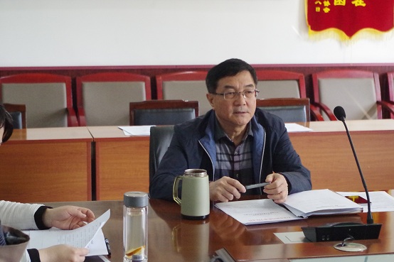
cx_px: 197
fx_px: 897
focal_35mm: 82
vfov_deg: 16.6
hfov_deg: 24.8
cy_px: 131
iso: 6400
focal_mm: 55
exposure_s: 1/160
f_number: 7.1
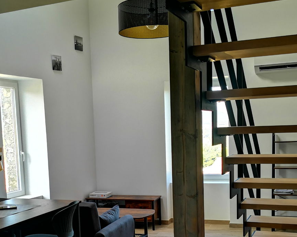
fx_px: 431
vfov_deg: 30.2
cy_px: 182
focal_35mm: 49
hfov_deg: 37.9
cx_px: 115
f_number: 1.6
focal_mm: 3.95
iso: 100
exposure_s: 4
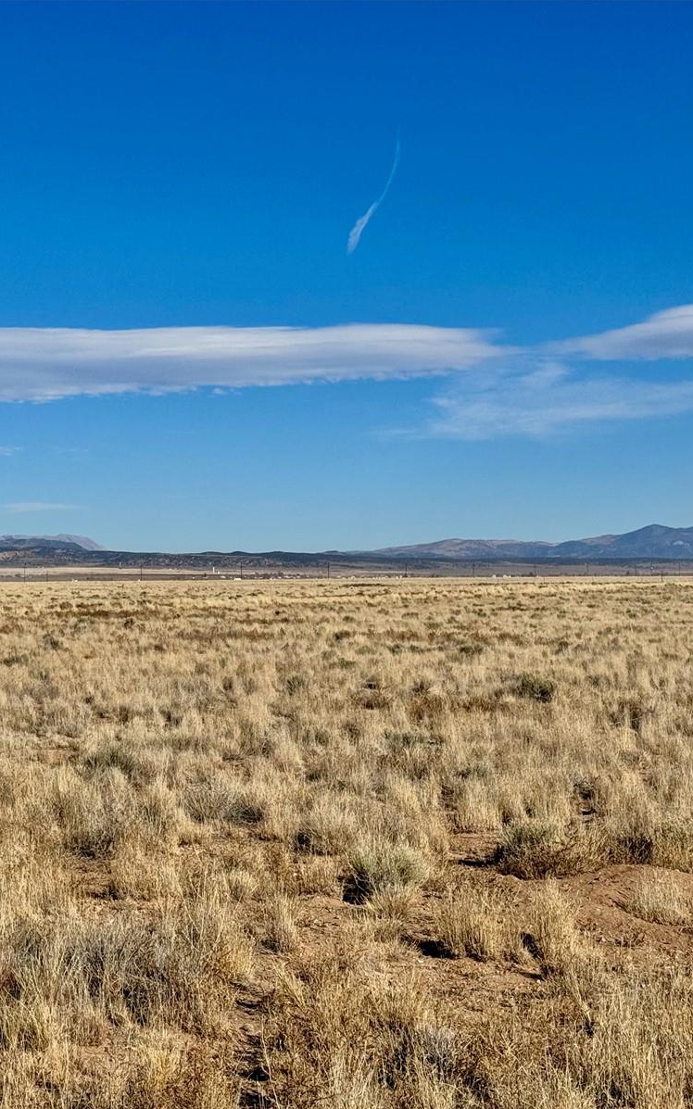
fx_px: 2055
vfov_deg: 30.2
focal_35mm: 68
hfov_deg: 19.0
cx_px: 177
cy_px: 555
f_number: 1.78
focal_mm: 6.76
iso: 64
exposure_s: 1/9009
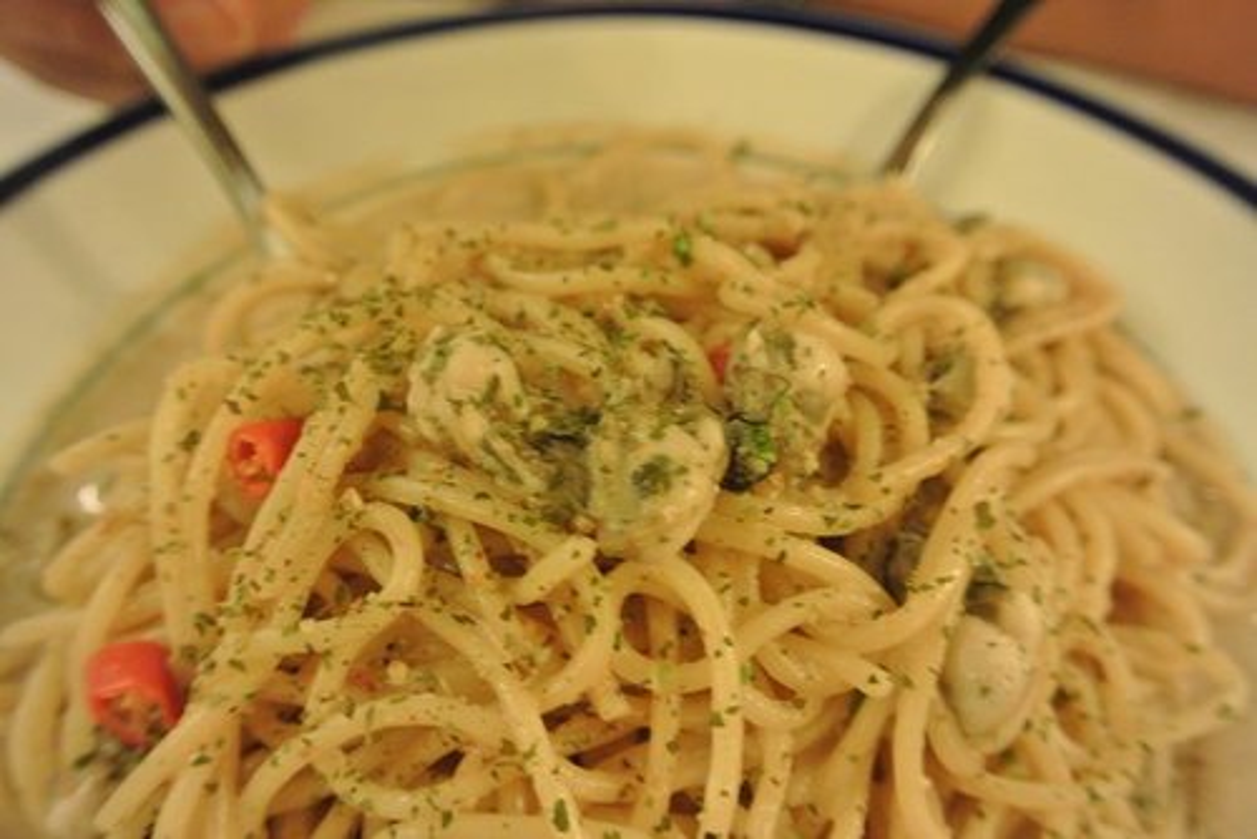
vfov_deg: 45.0
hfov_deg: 63.6
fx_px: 1013
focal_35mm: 29
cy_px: 420
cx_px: 628
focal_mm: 11
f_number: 3.5
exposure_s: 1/30
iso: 1000
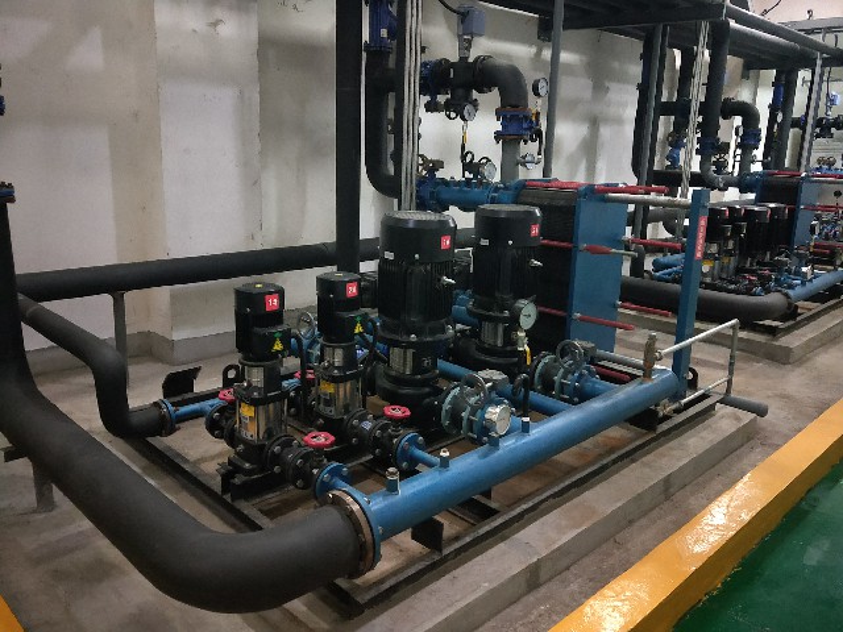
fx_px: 779
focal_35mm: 32
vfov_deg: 44.2
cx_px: 422
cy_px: 316
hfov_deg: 56.8
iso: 1132
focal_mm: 5.5
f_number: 1.7
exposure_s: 1/20
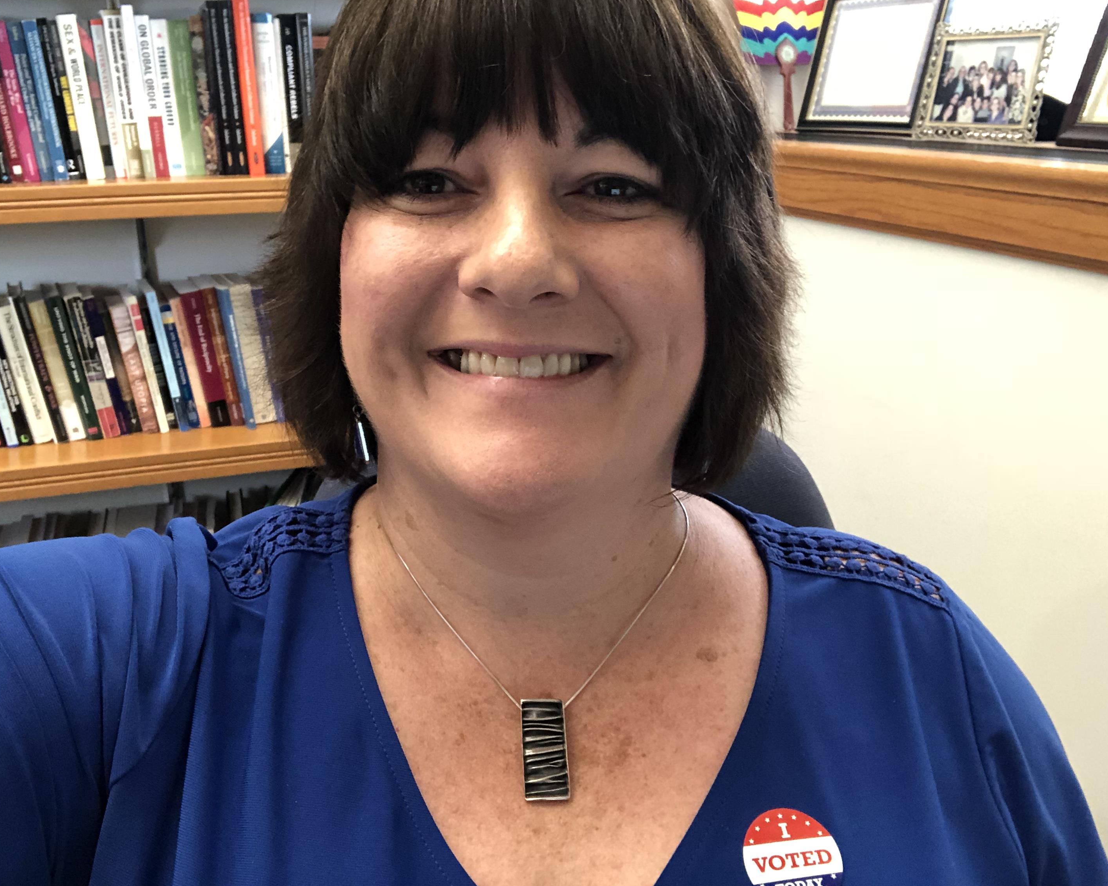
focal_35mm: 34
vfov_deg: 43.4
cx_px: 535
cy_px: 437
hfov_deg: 52.8
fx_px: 1115
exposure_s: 1/40
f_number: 2.2
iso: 250
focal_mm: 2.87
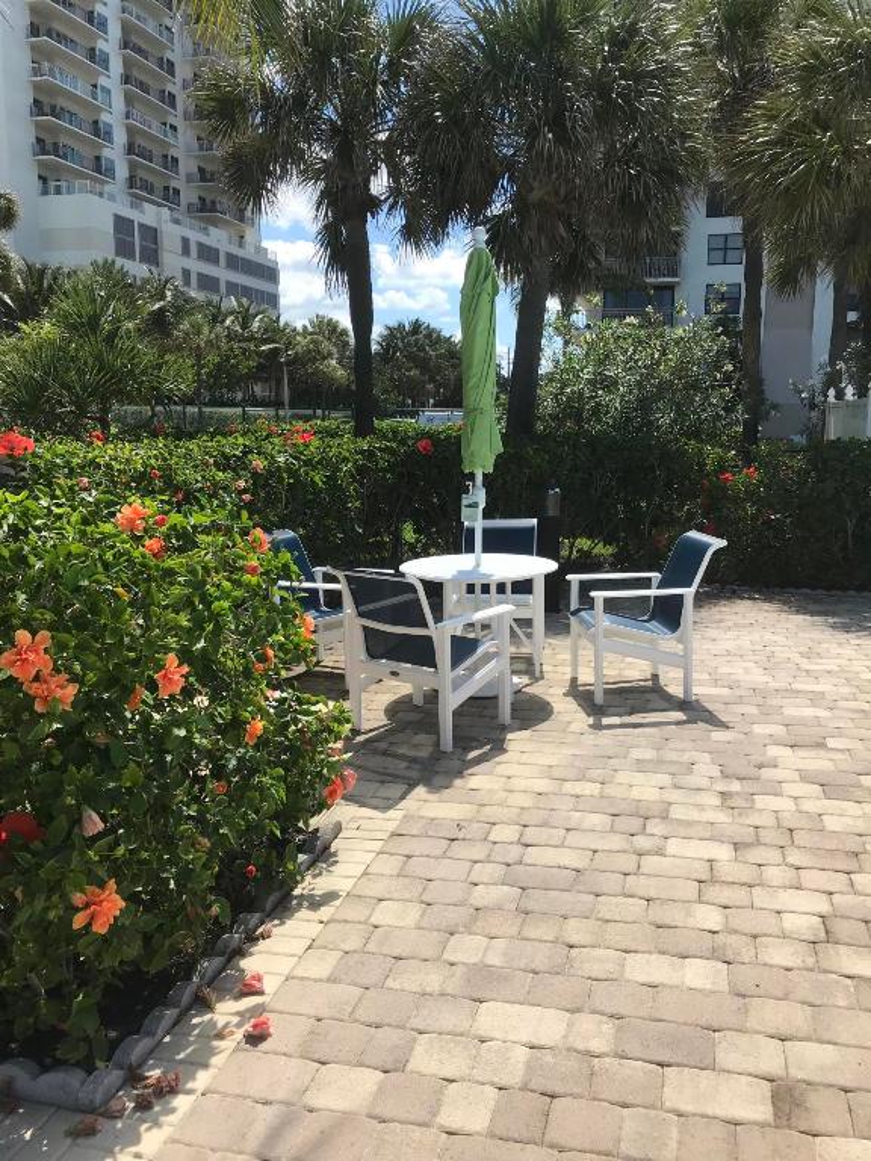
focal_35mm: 28
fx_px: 939
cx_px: 436
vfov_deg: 63.4
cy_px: 580
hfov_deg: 49.7
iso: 20
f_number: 1.8
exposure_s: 1/2591
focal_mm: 3.99
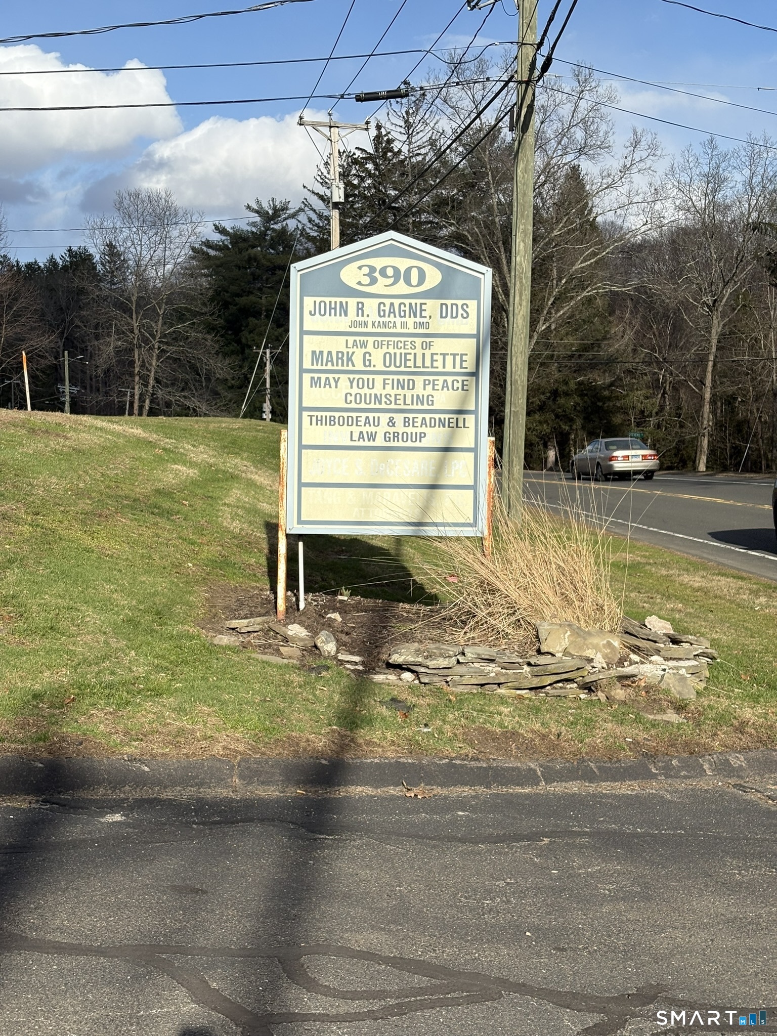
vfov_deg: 36.8
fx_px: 1556
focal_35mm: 52
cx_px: 388
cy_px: 518
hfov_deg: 28.0
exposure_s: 1/3636
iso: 32
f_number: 1.6
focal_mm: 5.96
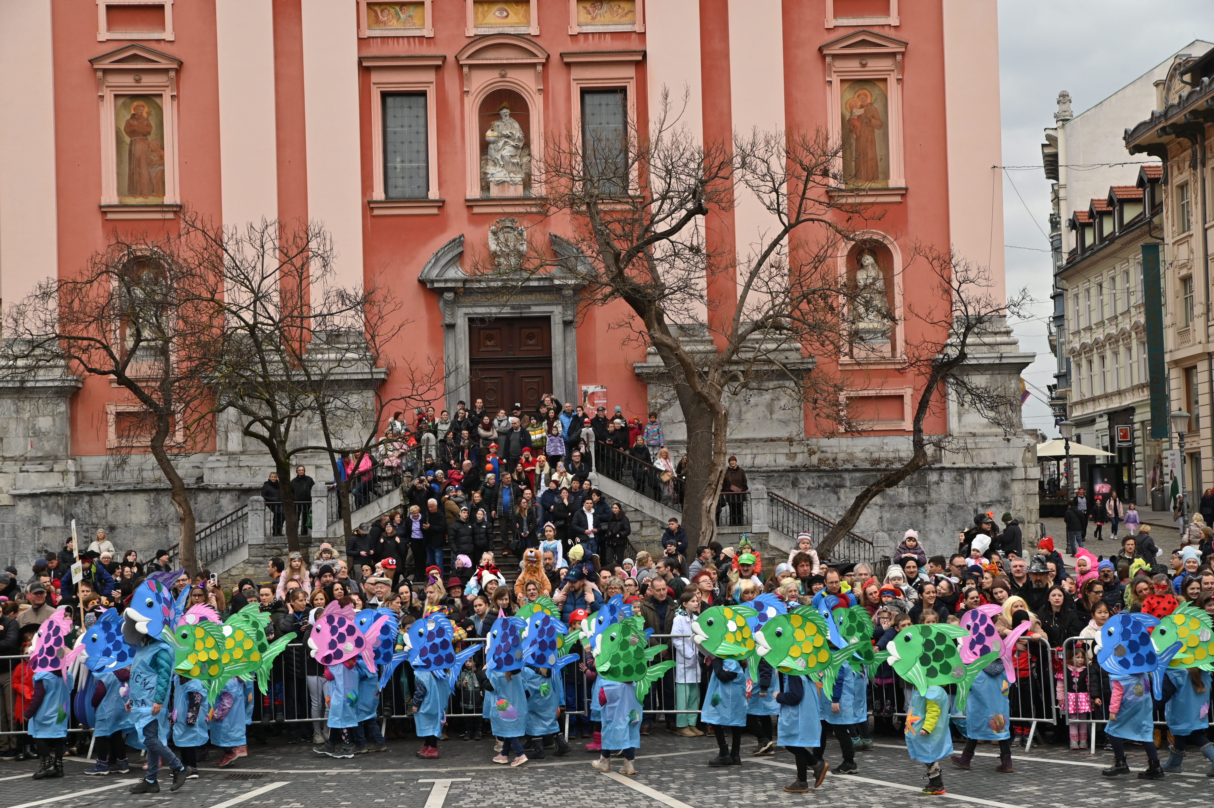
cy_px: 404
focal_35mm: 60
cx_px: 607
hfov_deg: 33.4
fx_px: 2022
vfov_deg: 22.6
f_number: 7.1
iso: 1000
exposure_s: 1/640
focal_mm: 60
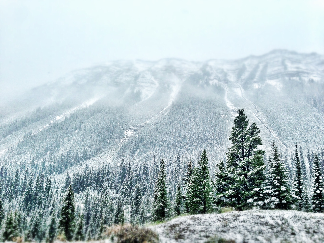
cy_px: 122
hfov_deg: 55.4
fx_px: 309
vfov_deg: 42.9
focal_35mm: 33
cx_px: 162
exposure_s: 1/861
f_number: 2.4
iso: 50
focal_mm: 4.13
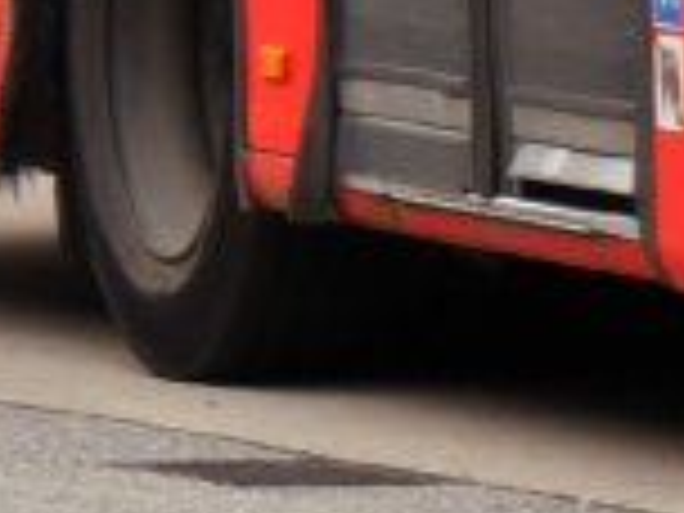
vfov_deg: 1.4
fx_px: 20925
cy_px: -668
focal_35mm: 1059
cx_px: 2074
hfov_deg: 1.9
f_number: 5
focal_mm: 86
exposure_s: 1/1000
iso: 450
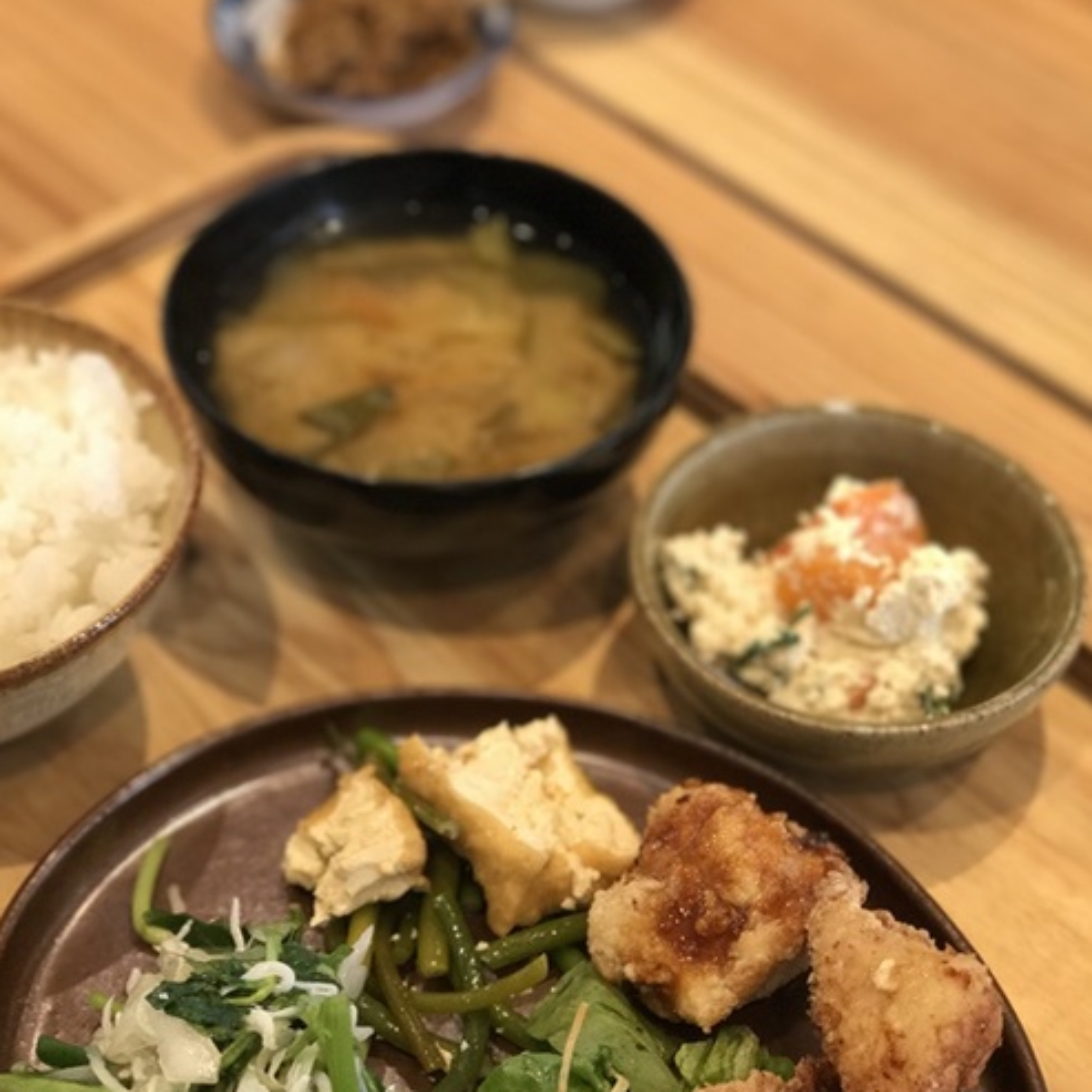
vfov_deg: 25.3
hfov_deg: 25.4
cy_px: 618
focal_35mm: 68
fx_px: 2427
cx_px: 546
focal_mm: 6.6
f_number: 2.8
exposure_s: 1/60
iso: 125
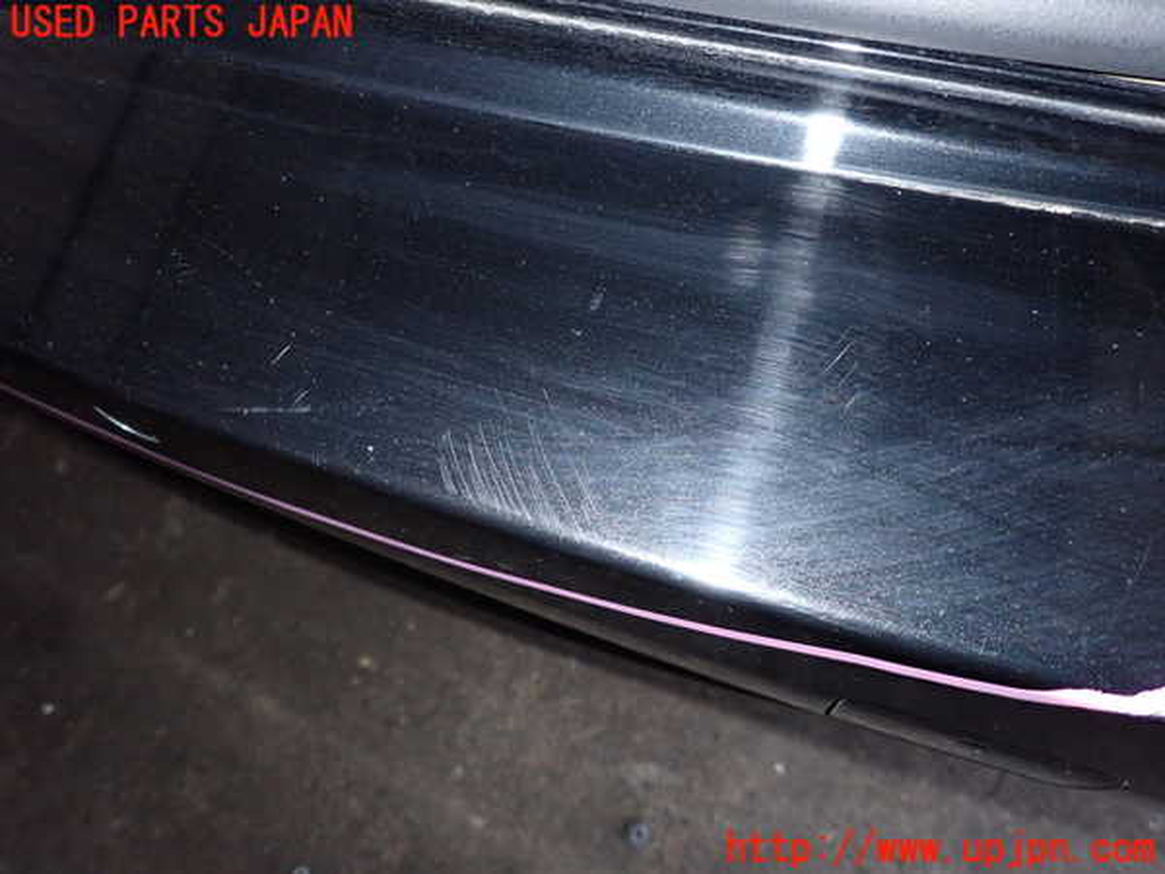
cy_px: 437
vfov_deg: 54.9
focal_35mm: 25
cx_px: 582
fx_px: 841
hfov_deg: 69.4
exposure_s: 1/100
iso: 800
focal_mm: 4.5
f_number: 8
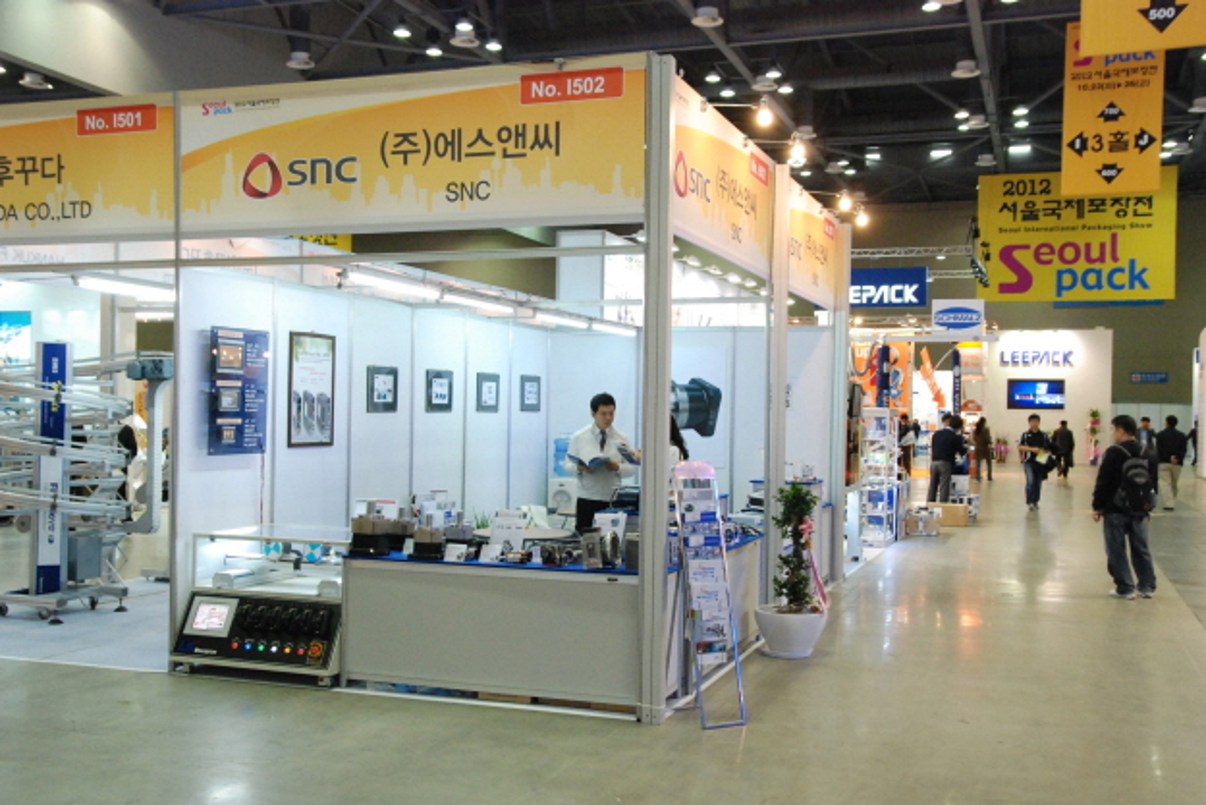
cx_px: 606
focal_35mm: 40
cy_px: 404
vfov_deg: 33.4
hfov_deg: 48.4
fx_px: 1340
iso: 1600
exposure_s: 1/50
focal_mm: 26
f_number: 5
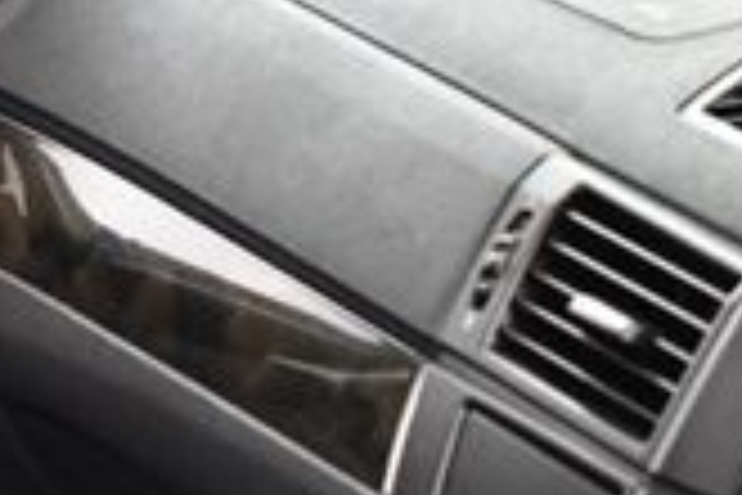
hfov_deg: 13.2
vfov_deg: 9.8
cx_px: -598
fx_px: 2885
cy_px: 315
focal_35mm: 140
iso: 3200
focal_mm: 18
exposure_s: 1/100
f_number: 3.5
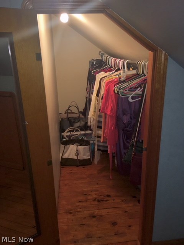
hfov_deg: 48.2
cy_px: 122
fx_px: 206
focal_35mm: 29
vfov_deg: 61.7
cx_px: 92
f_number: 2.2
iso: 25
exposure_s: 1/30
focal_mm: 4.15
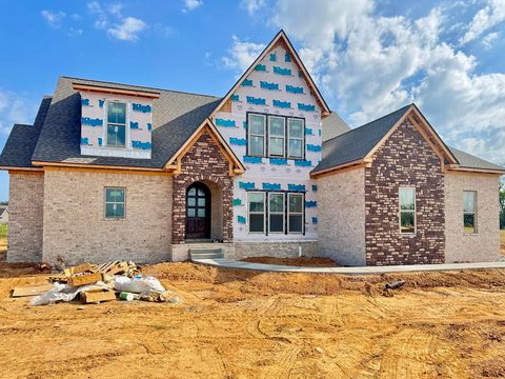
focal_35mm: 25
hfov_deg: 69.4
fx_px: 365
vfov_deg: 54.9
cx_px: 256
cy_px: 194
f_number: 1.78
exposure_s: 1/2041
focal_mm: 6.76
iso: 80
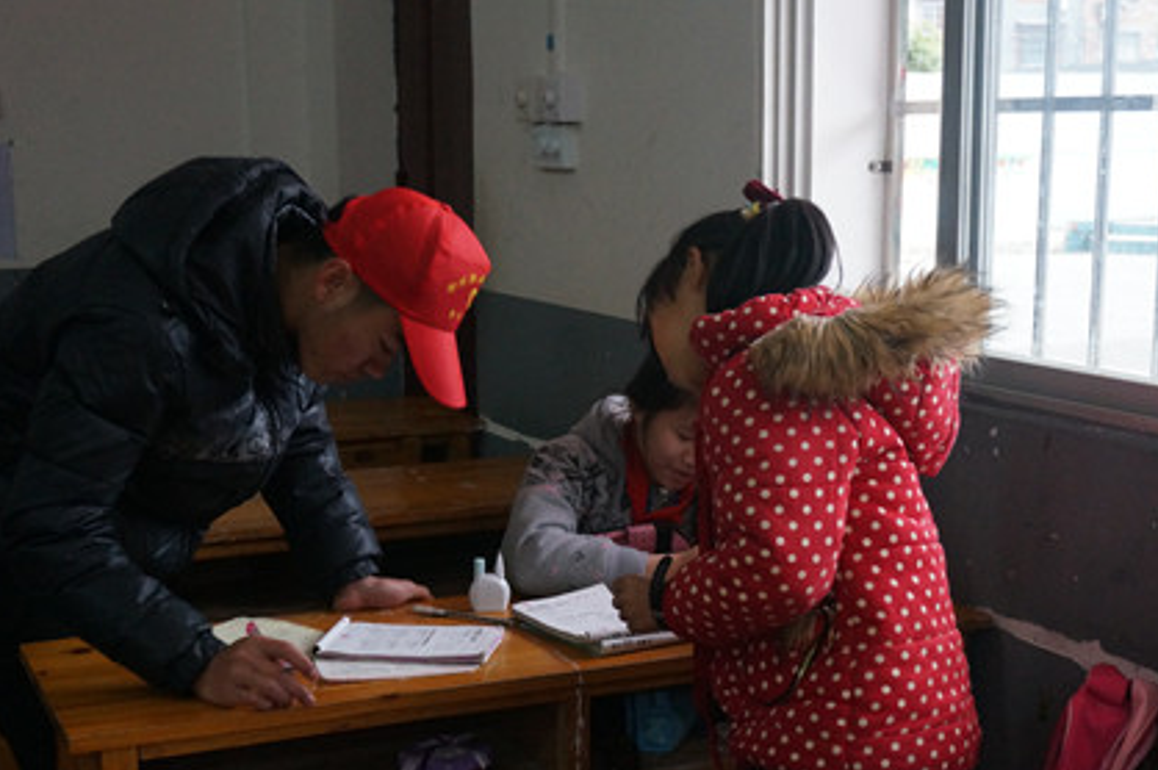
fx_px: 1787
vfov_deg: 24.3
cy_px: 457
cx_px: 551
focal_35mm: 56
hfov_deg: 35.9
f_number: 5
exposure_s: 1/60
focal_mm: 31
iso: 2500
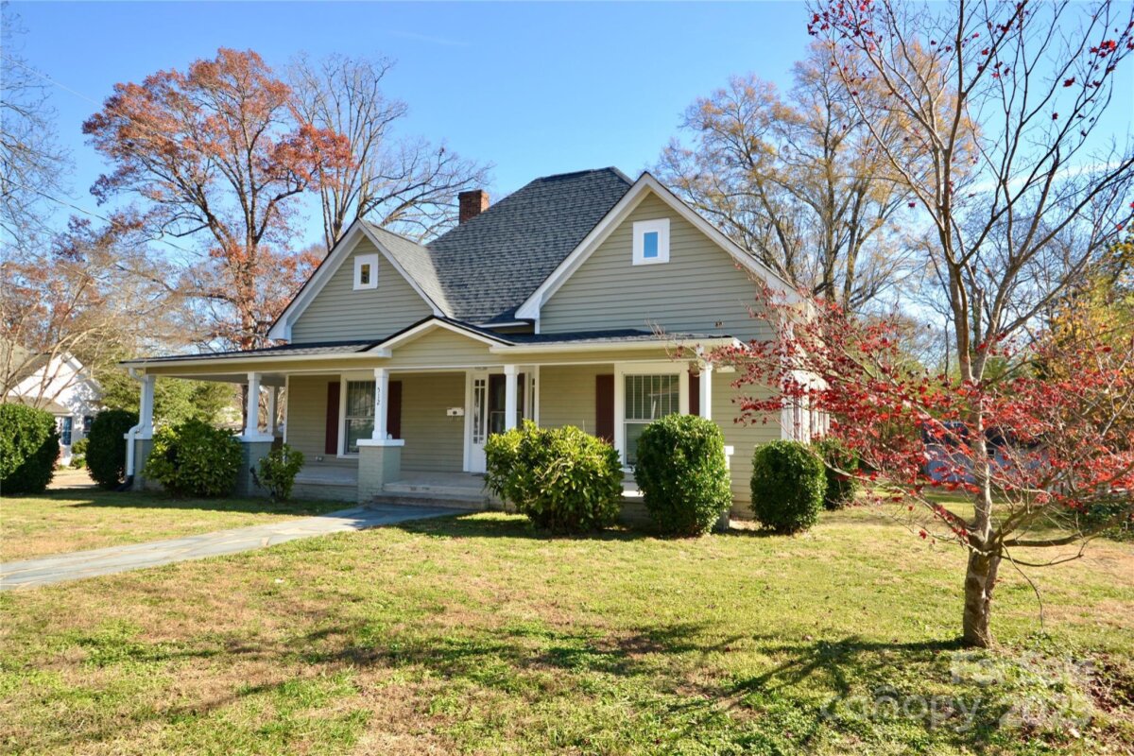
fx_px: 661
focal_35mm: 21
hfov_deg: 81.2
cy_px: 378
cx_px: 567
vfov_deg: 59.5
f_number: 5.6
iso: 100
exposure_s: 1/125
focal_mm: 14
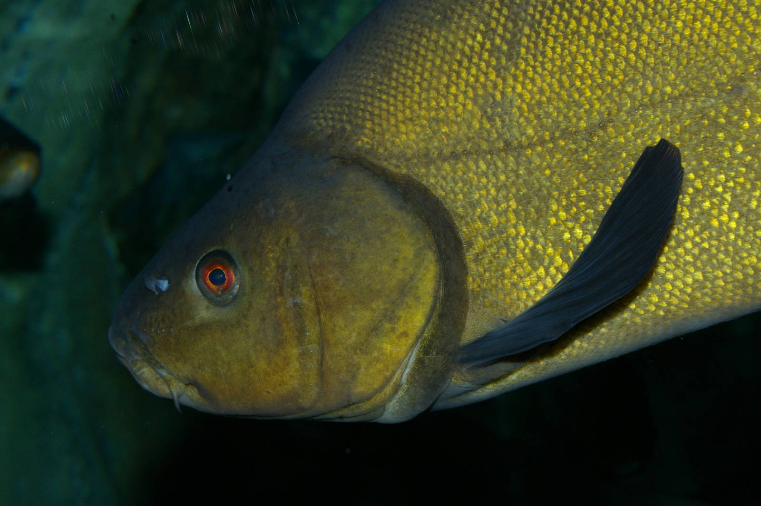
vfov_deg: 16.5
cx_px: 380
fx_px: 1742
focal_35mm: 82
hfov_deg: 24.6
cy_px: 253
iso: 400
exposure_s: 1/60
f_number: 16
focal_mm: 55
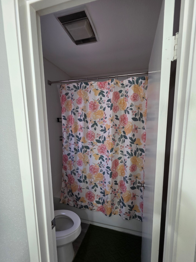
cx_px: 103
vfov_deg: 102.0
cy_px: 138
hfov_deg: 85.6
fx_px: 106
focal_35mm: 14
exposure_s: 1/60
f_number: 1.9
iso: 160
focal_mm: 2.2
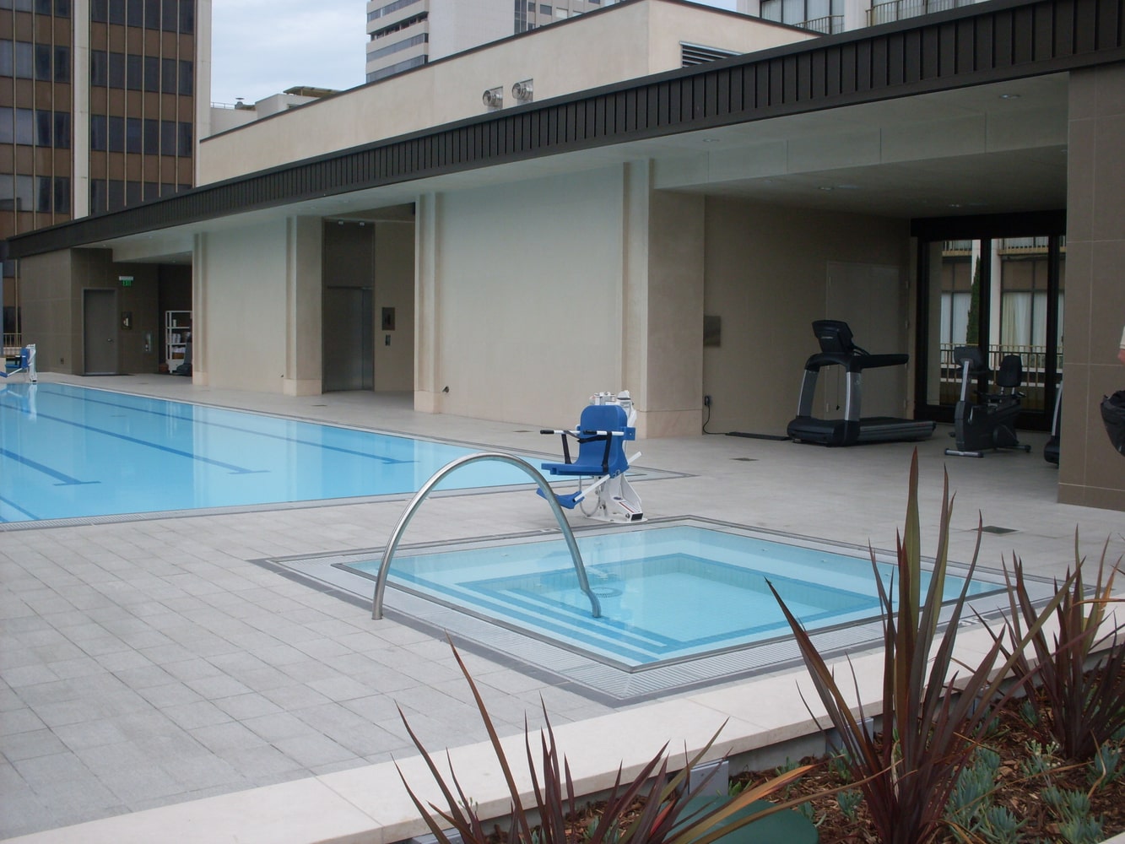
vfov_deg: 37.7
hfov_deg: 49.0
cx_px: 562
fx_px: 1235
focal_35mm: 38
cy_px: 422
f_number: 8.4
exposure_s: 1/125
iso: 80
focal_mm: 6.3
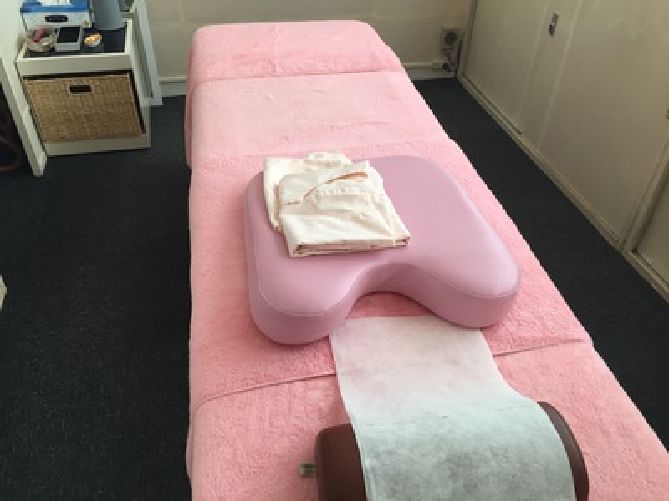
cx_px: 334
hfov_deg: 61.7
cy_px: 250
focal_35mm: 29
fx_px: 560
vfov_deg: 48.2
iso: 32
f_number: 2.2
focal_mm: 4.15
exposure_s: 1/30
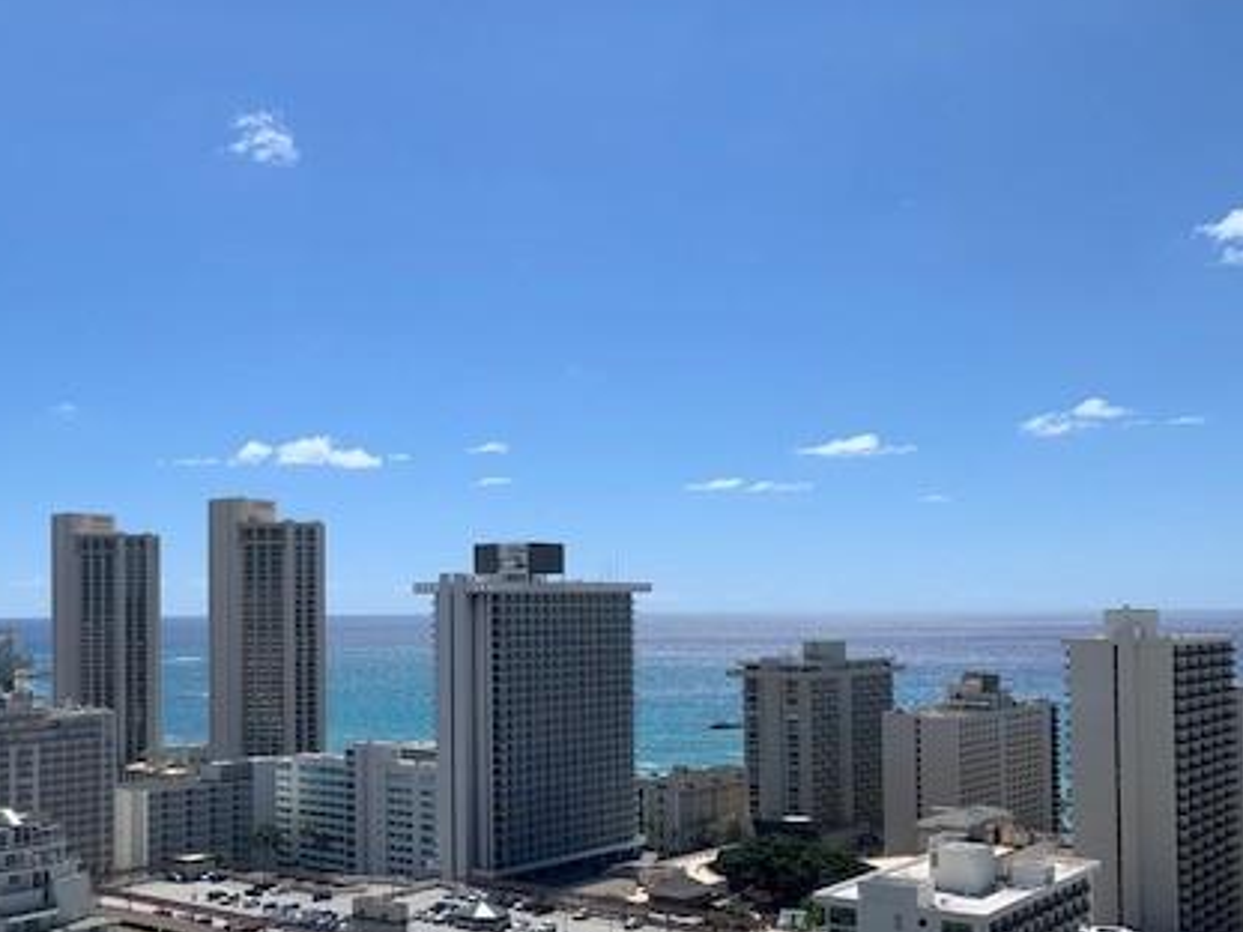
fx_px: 1436
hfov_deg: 45.9
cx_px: 391
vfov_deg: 35.7
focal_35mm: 40
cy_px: 597
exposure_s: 1/4098
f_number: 1.8
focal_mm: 4.25
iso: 25
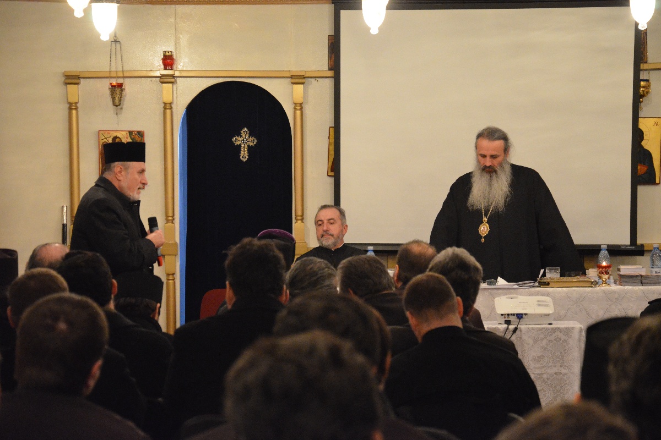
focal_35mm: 138
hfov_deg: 14.9
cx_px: 330
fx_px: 2534
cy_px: 220
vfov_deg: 9.9
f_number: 5.6
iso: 4000
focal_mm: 92
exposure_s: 1/50
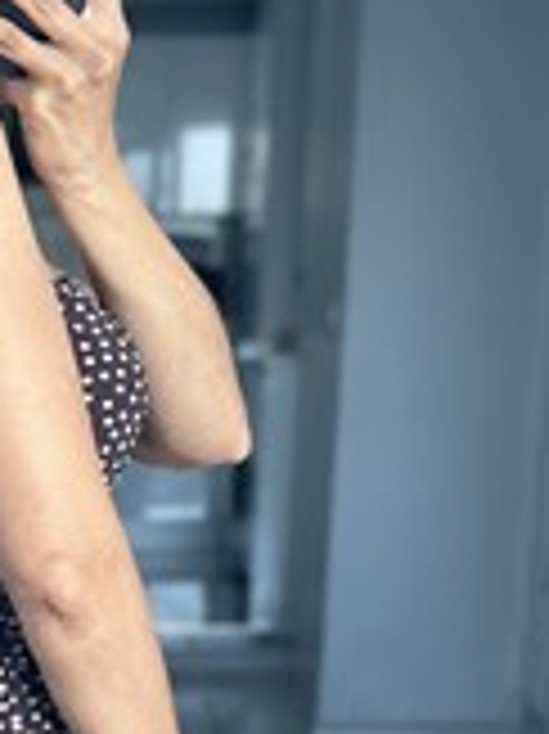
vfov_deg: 13.2
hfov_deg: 9.8
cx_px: -86
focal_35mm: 149
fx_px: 3155
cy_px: 621
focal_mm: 6.86
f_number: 1.78
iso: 125
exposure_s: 1/145
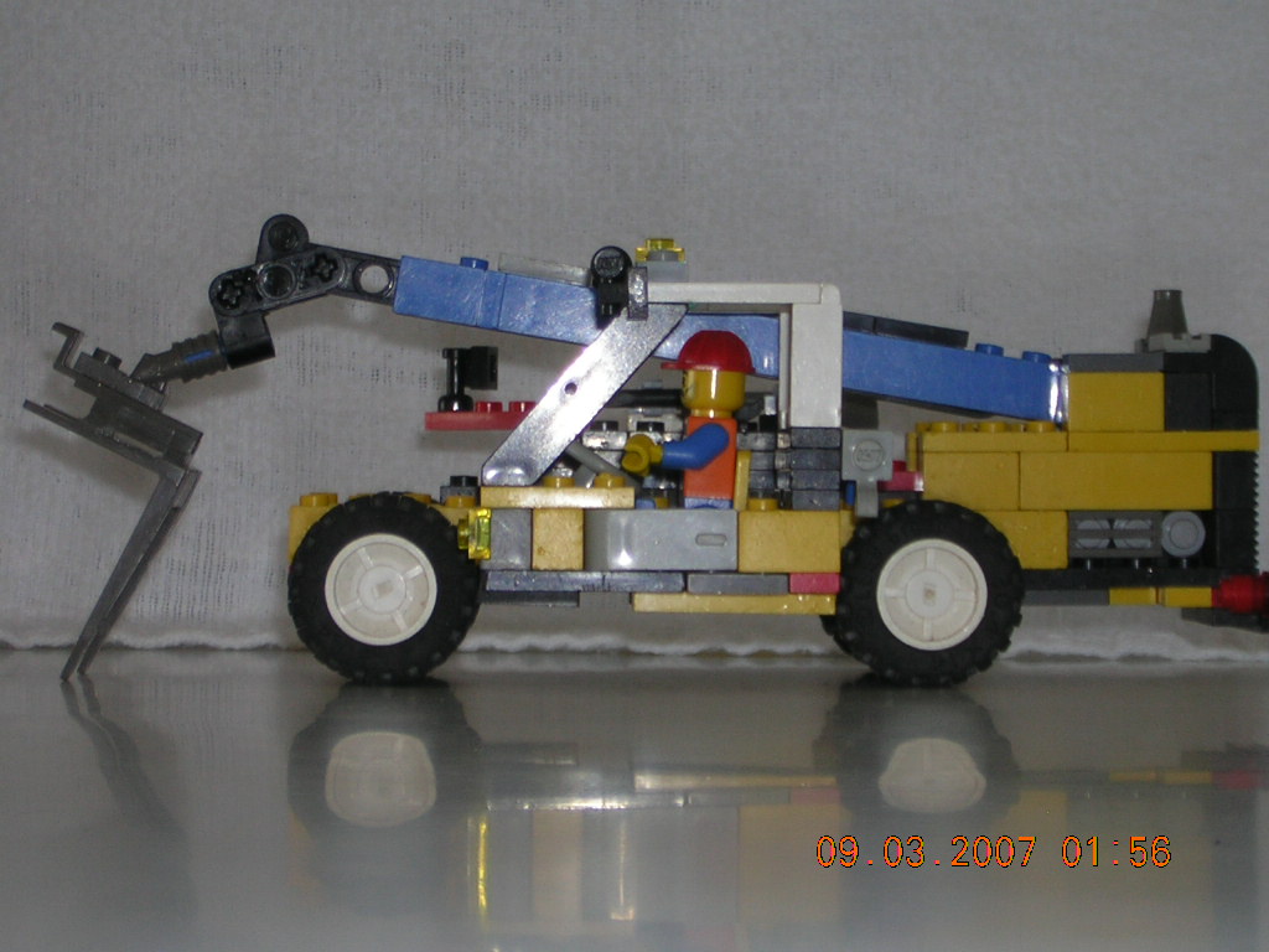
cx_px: 634
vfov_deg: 14.8
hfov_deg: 19.6
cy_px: 476
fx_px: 3666
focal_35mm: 100
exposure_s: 1/60.1
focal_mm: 13.1
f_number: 4.5
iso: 50
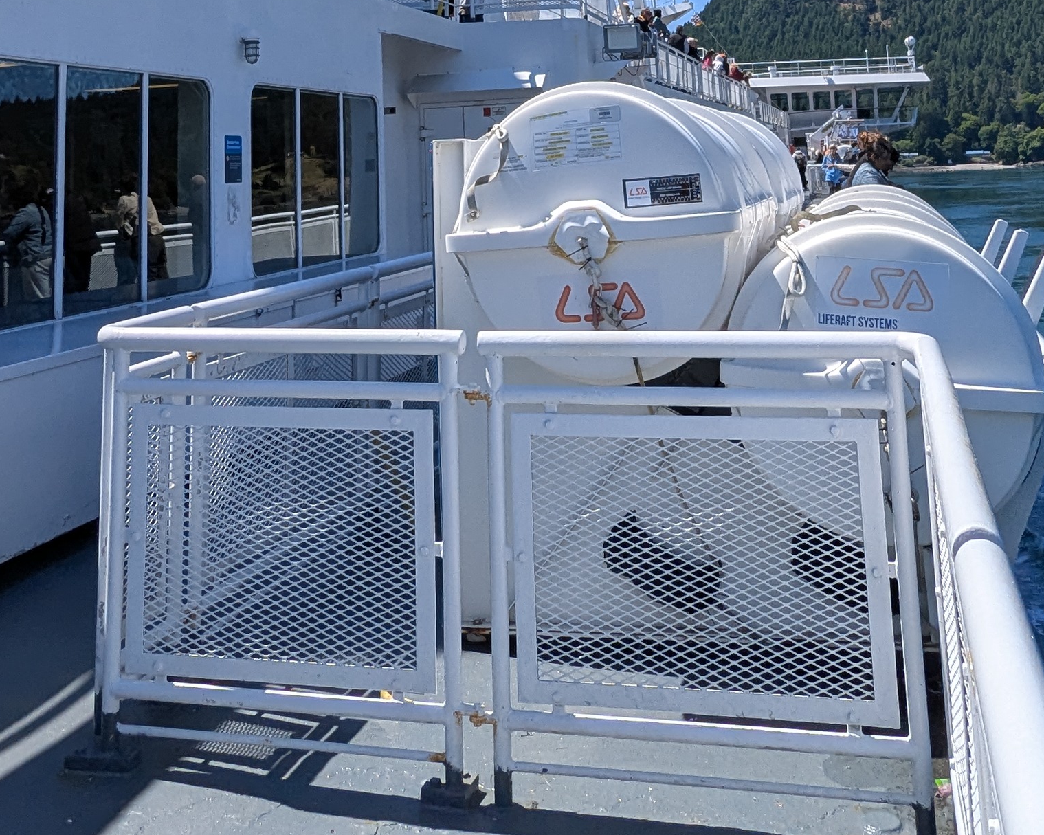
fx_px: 1298
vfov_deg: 31.4
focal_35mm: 42
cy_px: -98
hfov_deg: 43.8
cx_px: 531
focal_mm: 2.35
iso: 47
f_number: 2.2
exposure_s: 1/2066
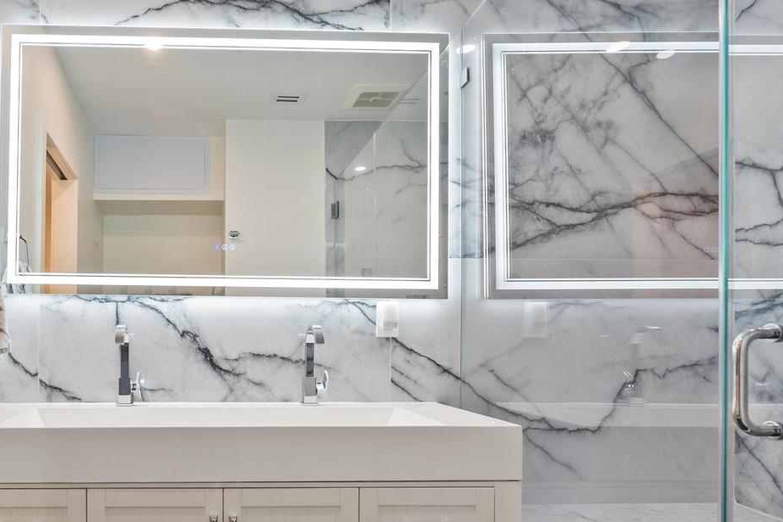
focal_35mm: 25
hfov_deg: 67.6
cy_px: 354
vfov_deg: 50.3
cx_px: 209
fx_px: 544
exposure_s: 1/25
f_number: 6.3
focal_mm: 16
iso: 1600
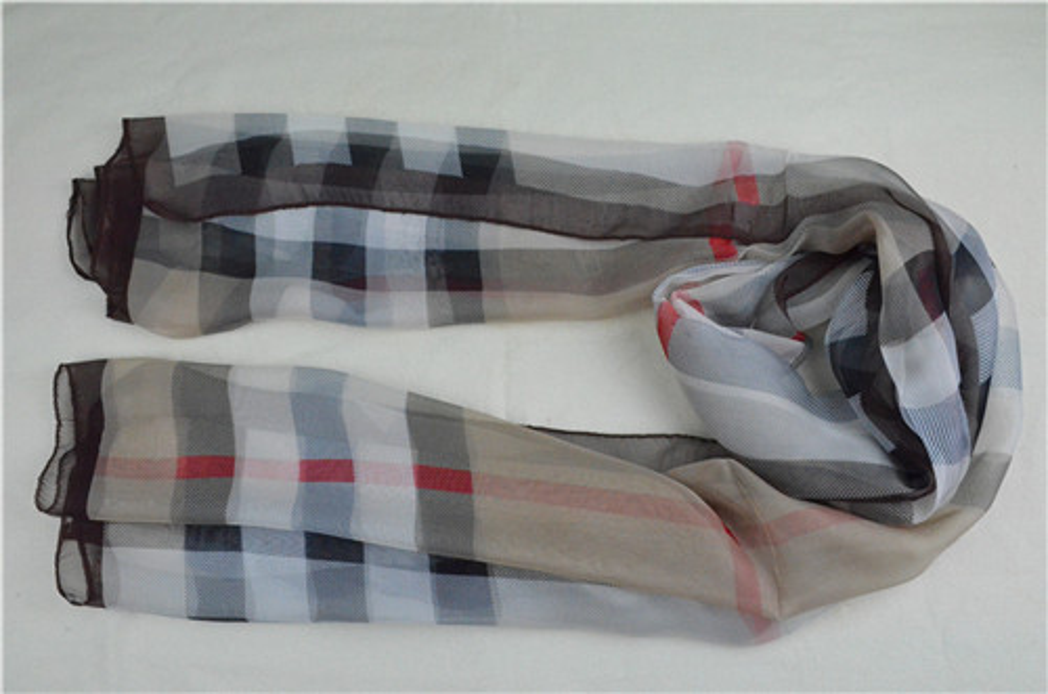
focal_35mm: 34
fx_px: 1002
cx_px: 524
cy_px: 347
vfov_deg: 38.2
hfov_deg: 55.2
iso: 6400
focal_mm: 23
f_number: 13
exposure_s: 1/640
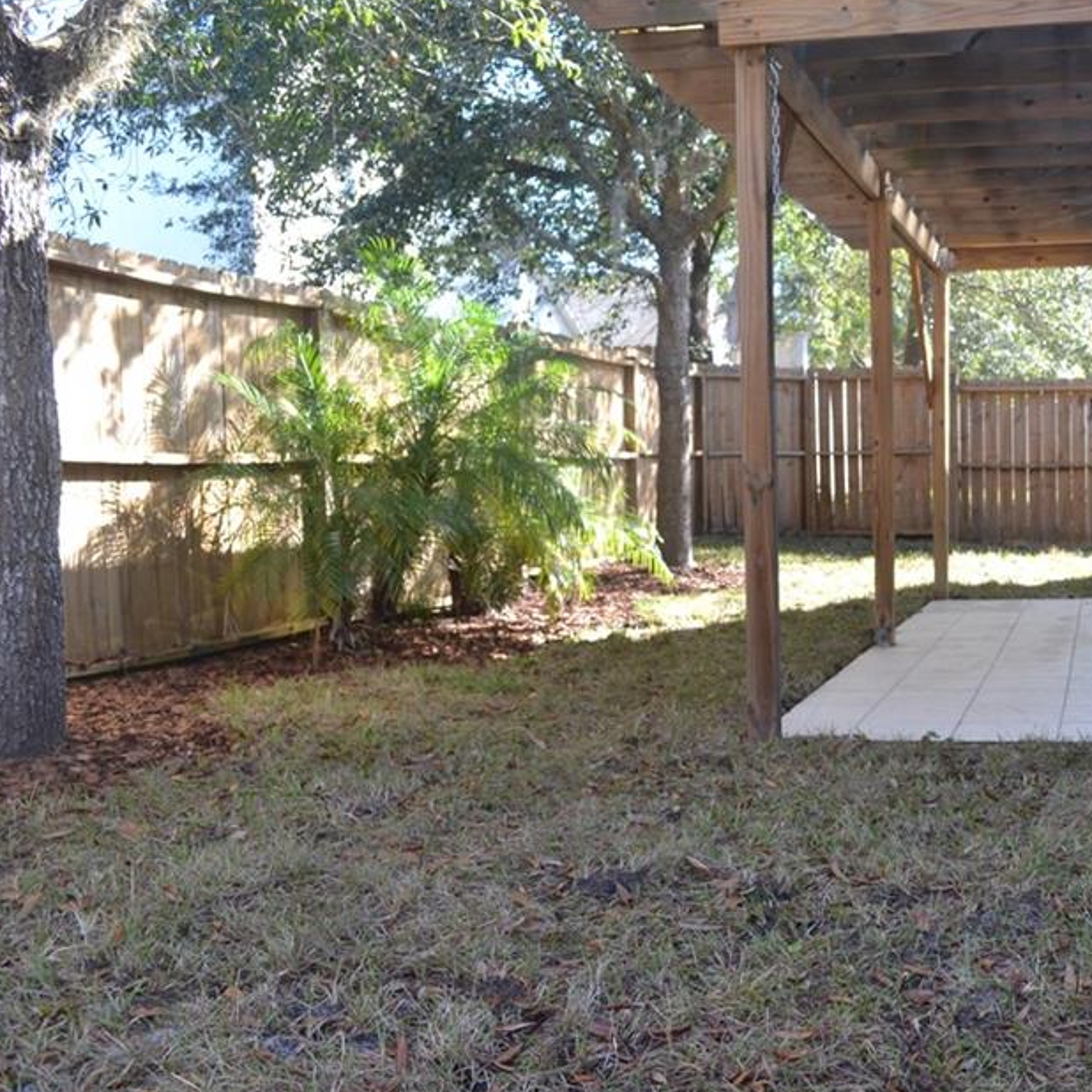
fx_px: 1356
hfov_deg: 41.9
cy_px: 581
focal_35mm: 38
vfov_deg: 43.8
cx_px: 878
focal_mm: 18
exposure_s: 1/125
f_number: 5.6
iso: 400
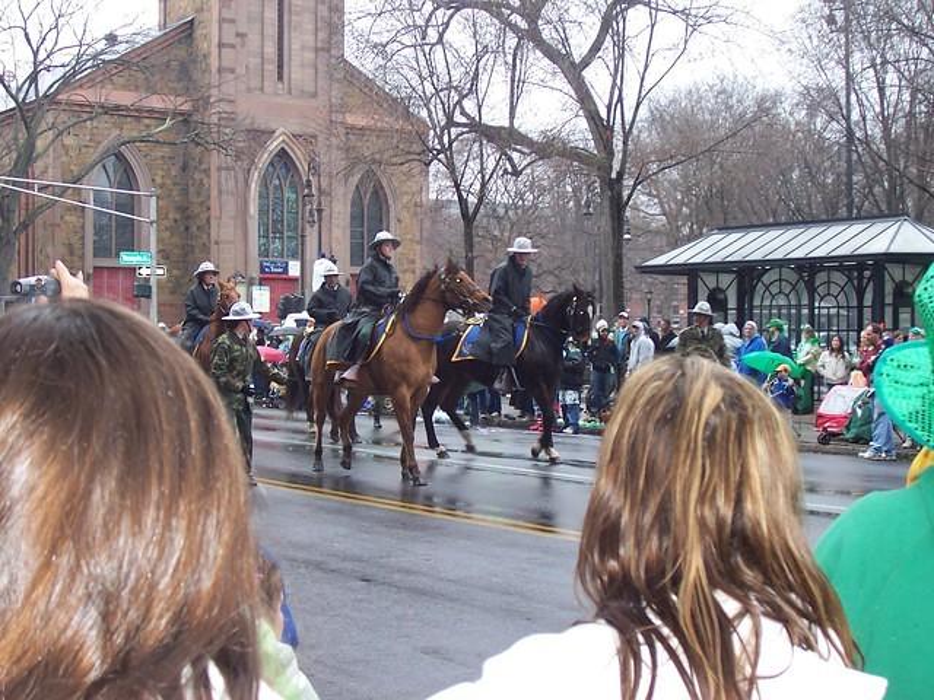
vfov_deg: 25.7
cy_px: 350
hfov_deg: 33.8
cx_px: 467
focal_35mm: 57
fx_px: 1538
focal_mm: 8.6
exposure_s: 1/60
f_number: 3.4
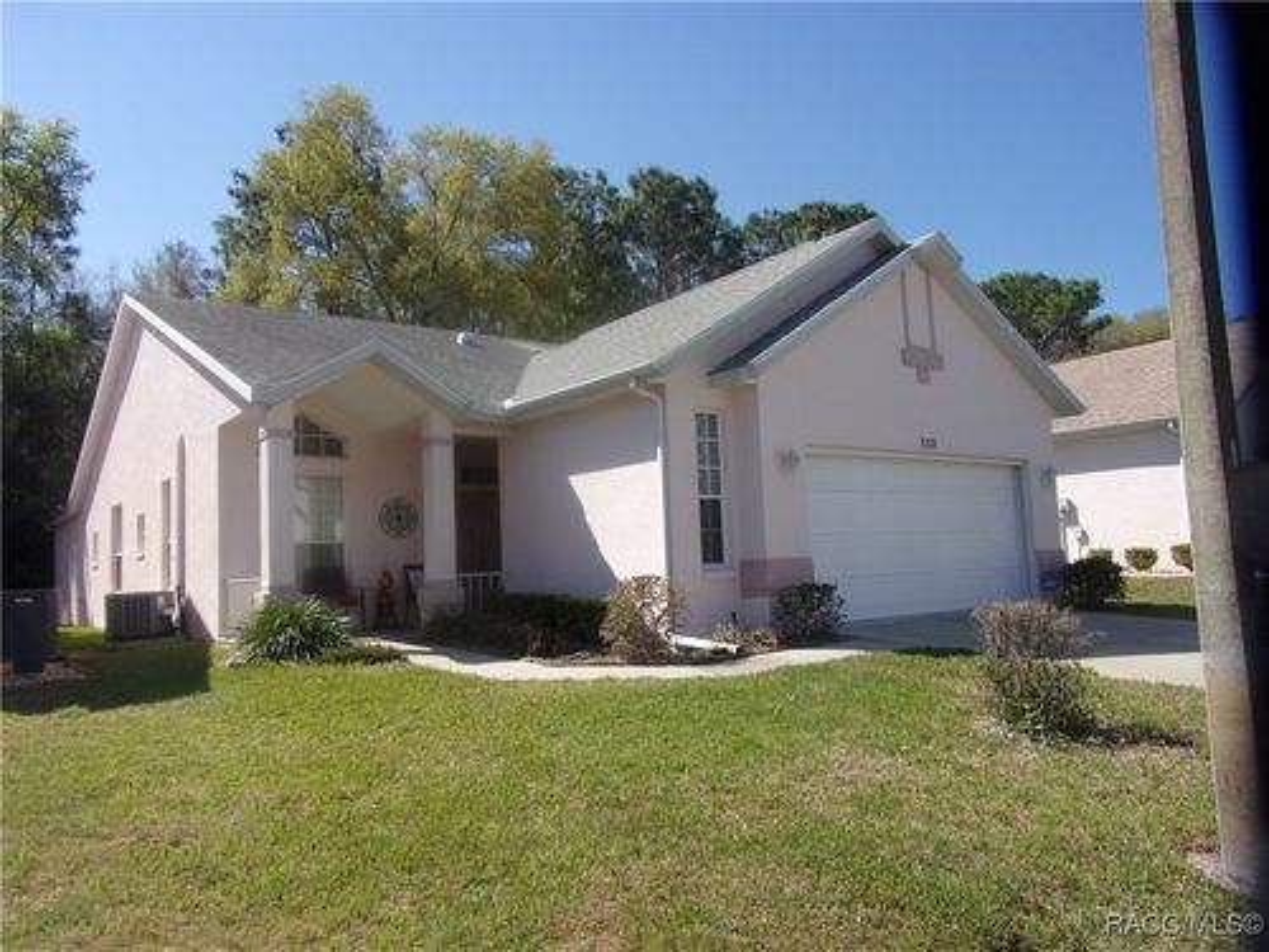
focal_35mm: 24
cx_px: 634
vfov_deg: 56.8
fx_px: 880
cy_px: 476
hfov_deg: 71.6
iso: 80
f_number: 3.3
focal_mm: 4.3
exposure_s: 1/950
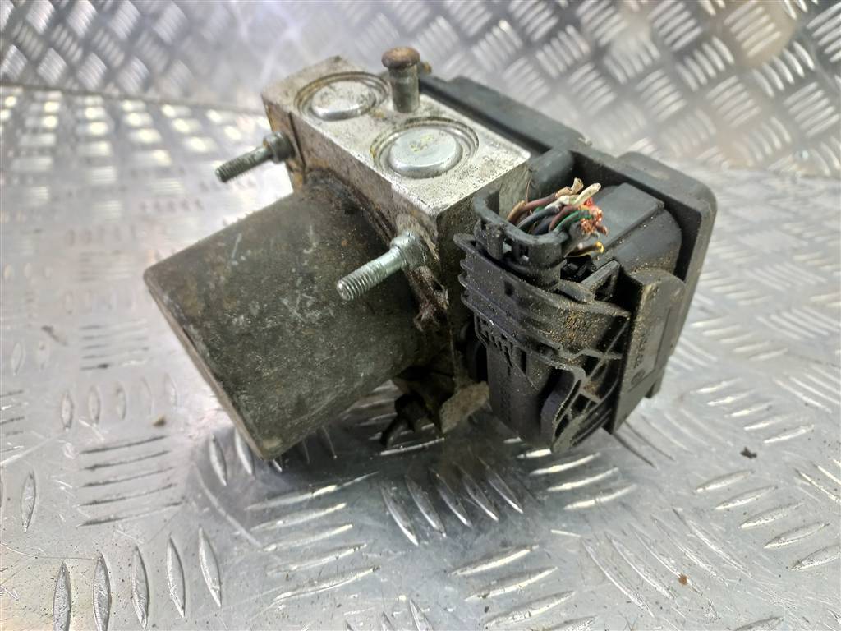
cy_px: 316
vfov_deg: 54.9
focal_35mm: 25
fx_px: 607
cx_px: 420
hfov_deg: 69.4
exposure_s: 1/50
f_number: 1.8
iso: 160
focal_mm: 4.6
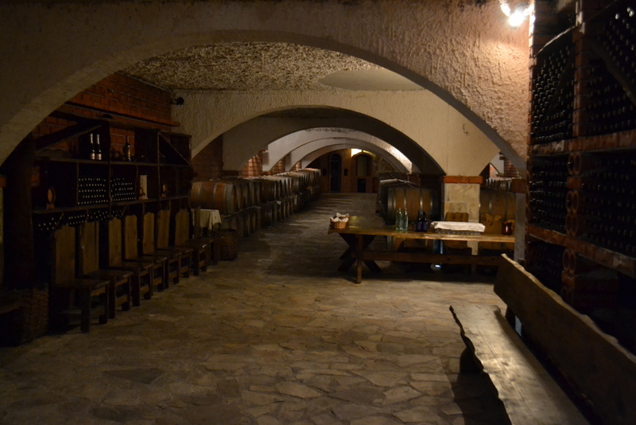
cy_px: 212
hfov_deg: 57.2
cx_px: 318
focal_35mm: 33
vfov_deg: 40.0
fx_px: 583
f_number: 4
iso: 2800
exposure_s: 1/15
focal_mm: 22
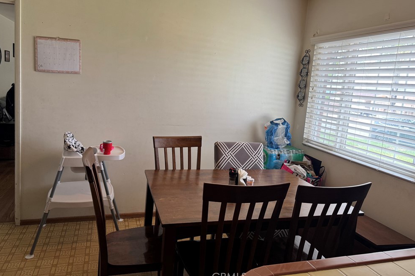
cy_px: 121
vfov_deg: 49.4
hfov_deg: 69.4
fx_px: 300
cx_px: 200
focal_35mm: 26
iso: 160
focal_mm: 6.76
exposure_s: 1/120
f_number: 1.78
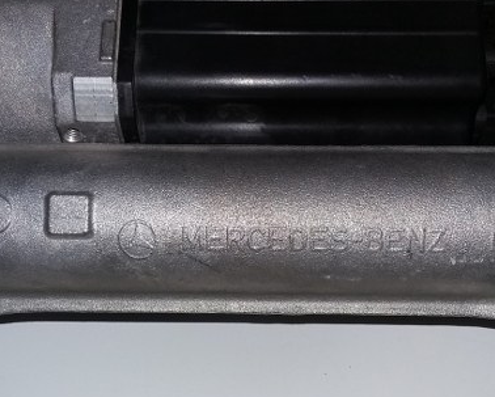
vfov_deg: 31.3
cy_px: 259
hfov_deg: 38.7
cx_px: 241
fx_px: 704
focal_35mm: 48
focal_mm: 3.3
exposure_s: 1/145
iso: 50
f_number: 2.2
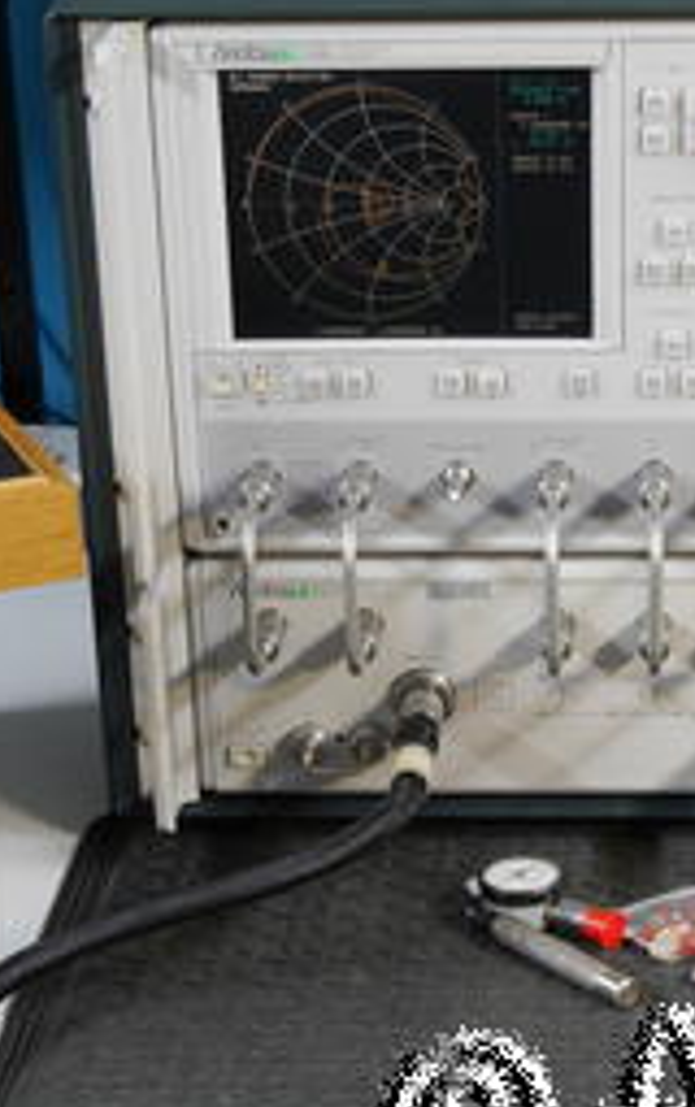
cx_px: 565
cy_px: 599
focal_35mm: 93
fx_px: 2811
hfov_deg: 14.0
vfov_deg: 22.3
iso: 800
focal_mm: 28
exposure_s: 1/2
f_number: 14
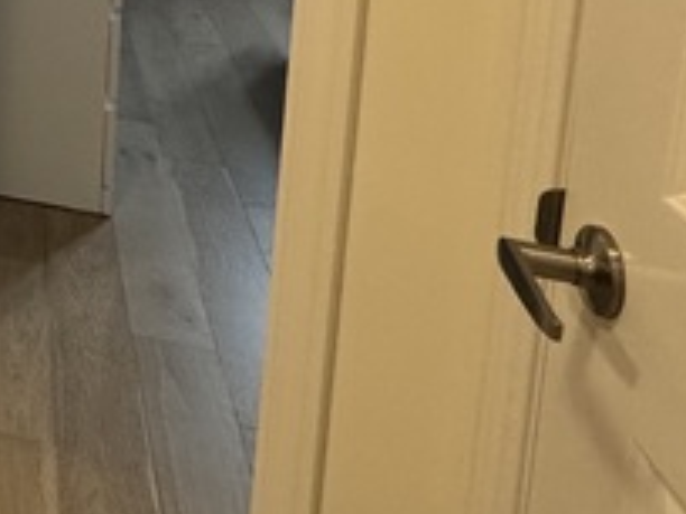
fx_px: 1090
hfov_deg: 23.7
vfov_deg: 22.5
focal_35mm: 55
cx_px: -451
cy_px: -222
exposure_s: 1/120
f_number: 2.2
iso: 250
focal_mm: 2.22
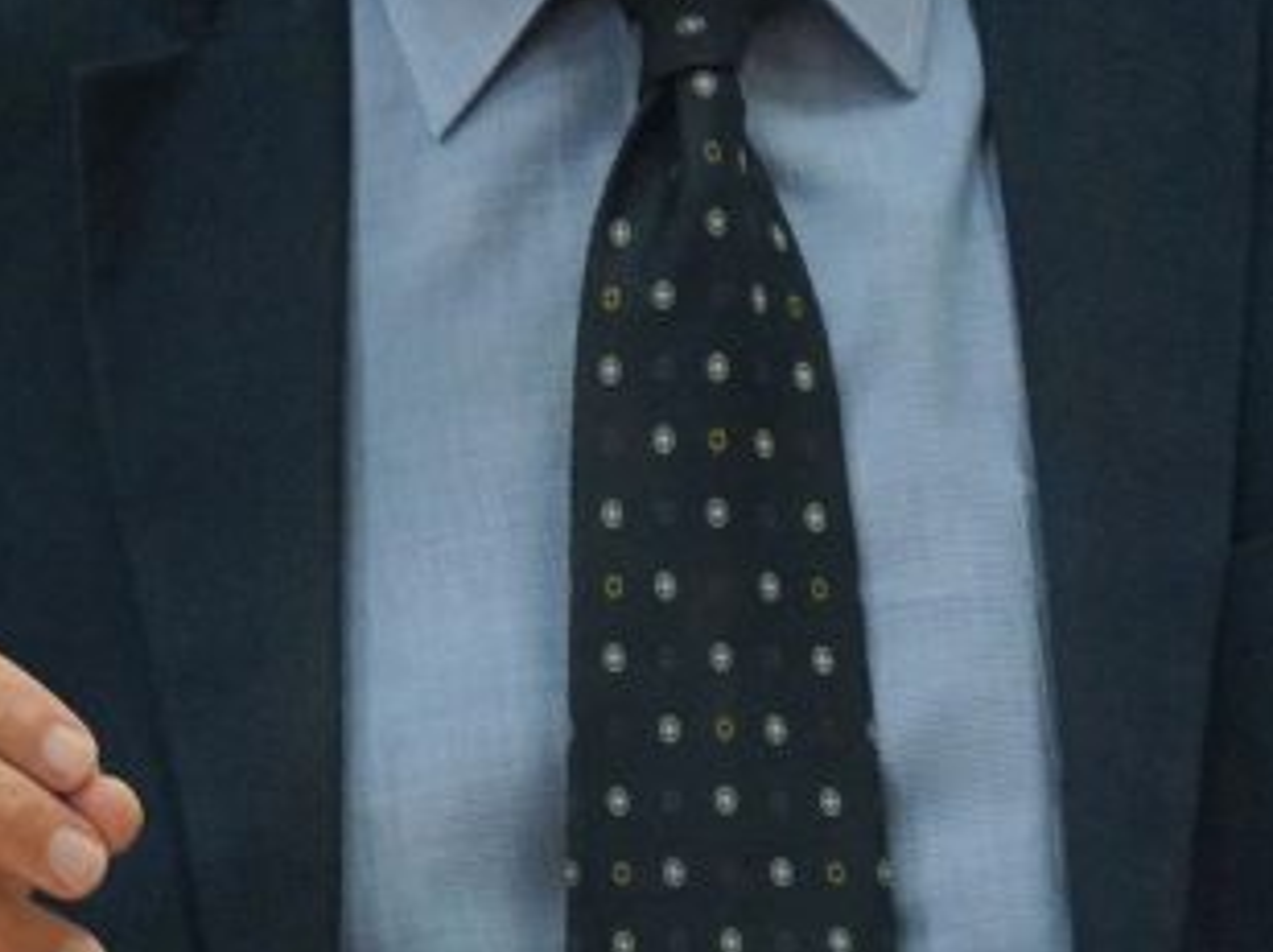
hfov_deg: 2.5
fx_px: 29129
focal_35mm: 793
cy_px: -31
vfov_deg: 1.9
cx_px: 676
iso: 5000
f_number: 5.6
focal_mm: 212
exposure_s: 1/125
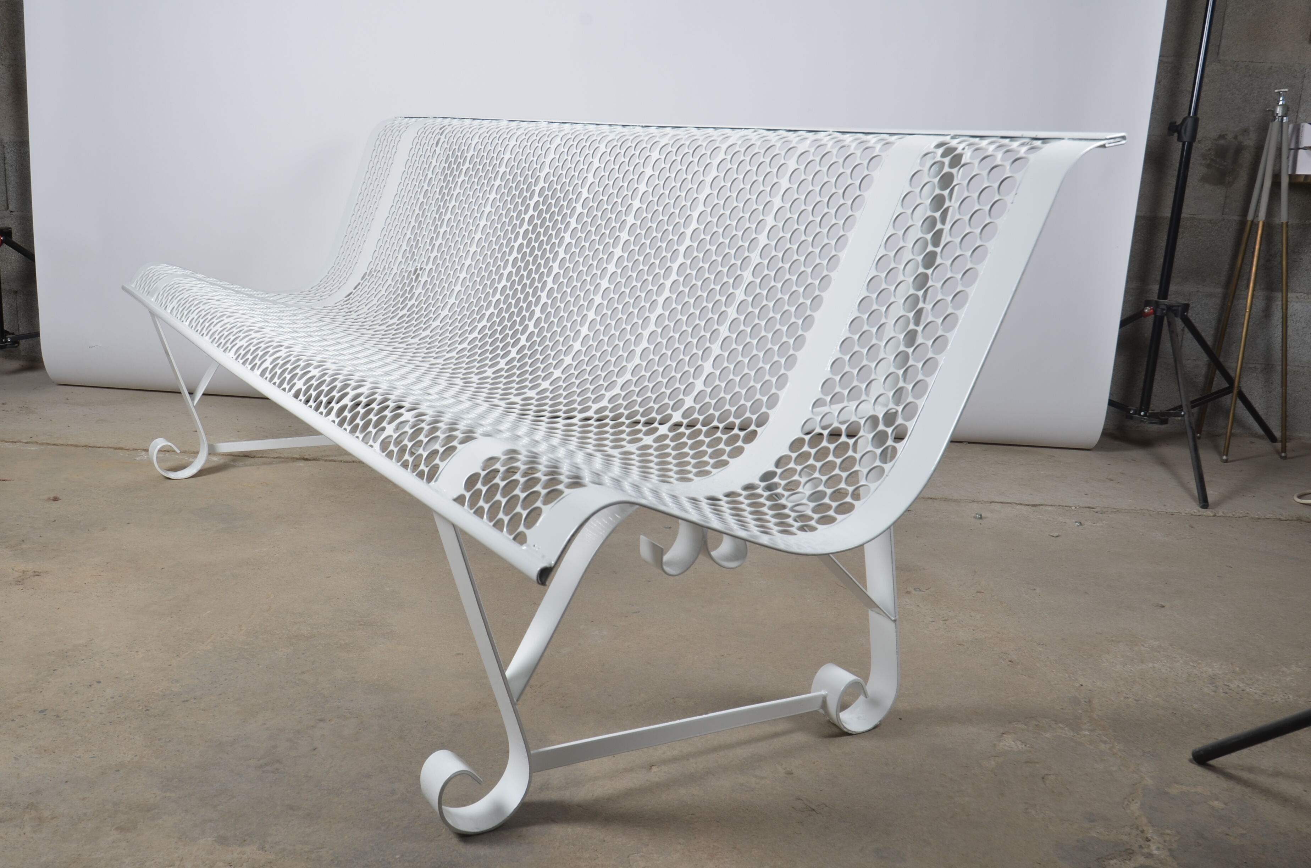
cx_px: 656
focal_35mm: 33
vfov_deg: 39.8
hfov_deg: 57.3
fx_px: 1199
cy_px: 434
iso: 100
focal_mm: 22
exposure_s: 1/125
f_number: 11
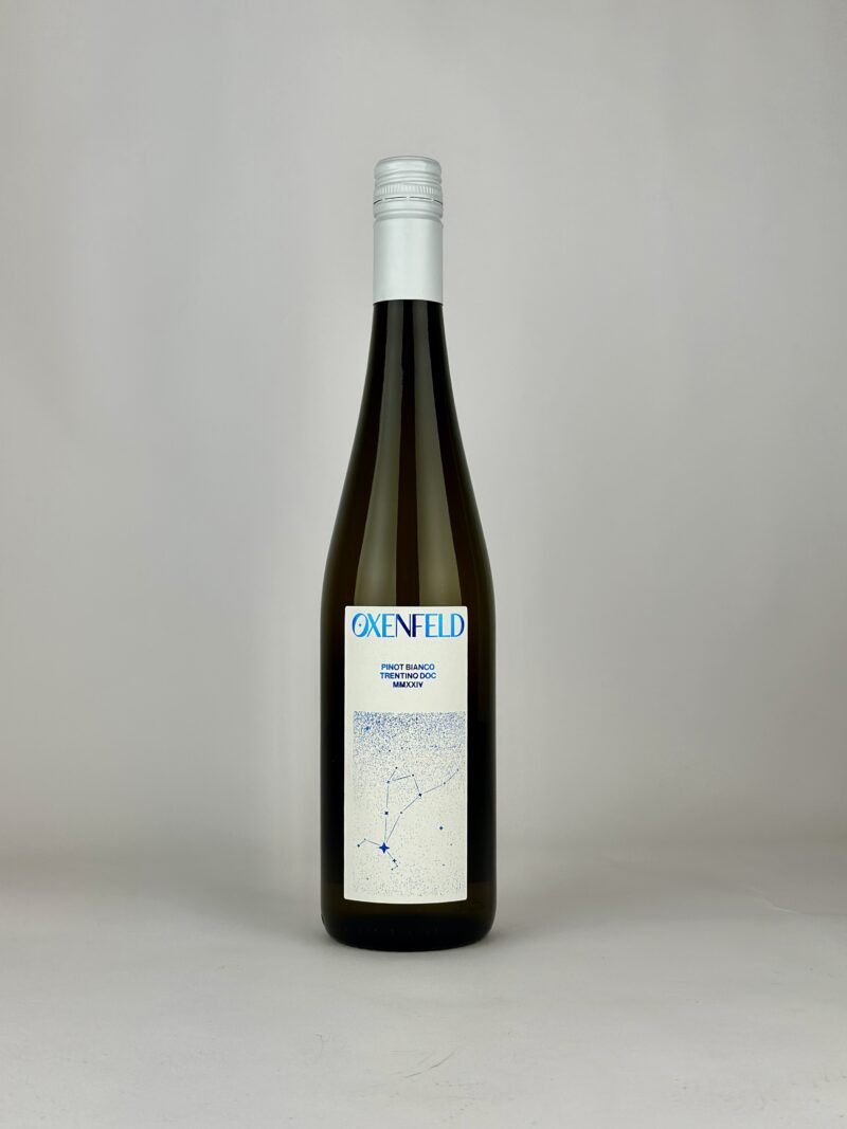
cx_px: 424
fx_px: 1566
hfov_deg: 30.3
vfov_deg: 39.7
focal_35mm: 48
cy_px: 564
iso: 80
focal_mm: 6.86
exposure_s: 1/1030
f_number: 1.78
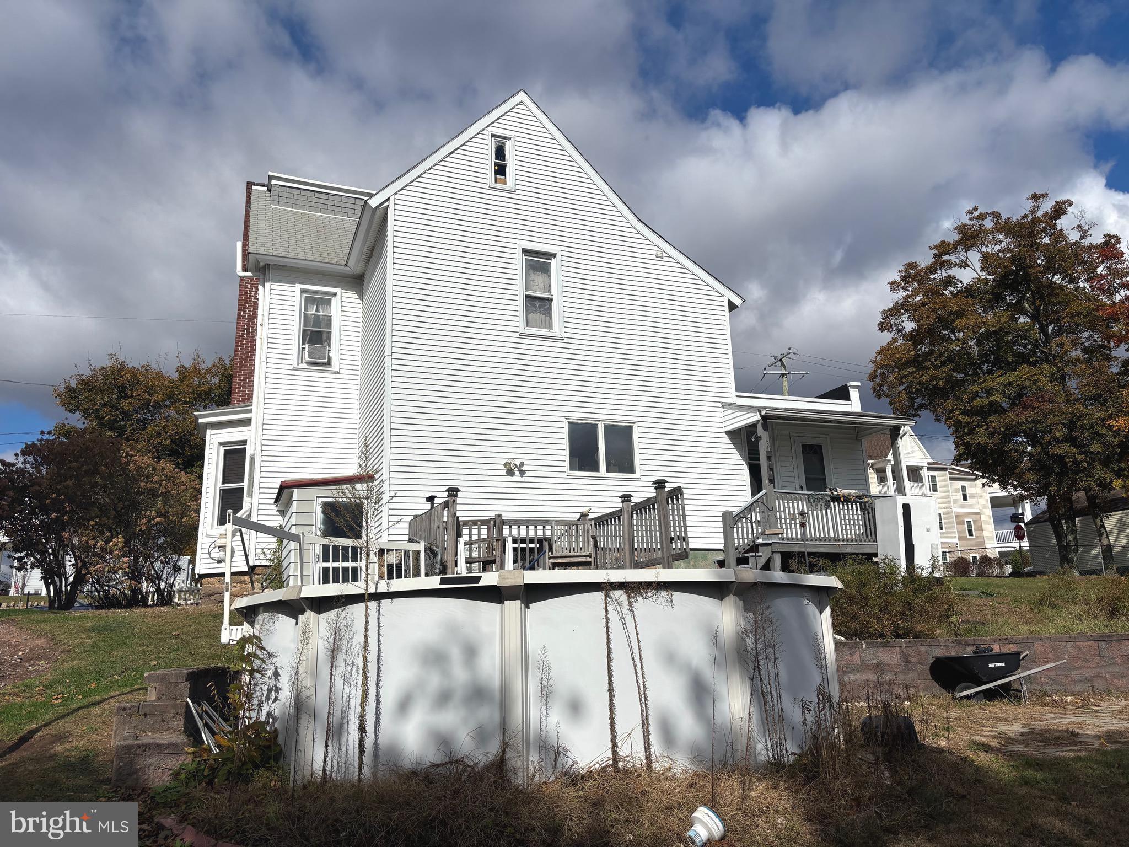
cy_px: 424
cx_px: 564
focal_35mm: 26
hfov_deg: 67.3
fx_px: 848
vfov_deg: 53.1
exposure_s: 1/12195
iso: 50
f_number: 1.6
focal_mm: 5.96
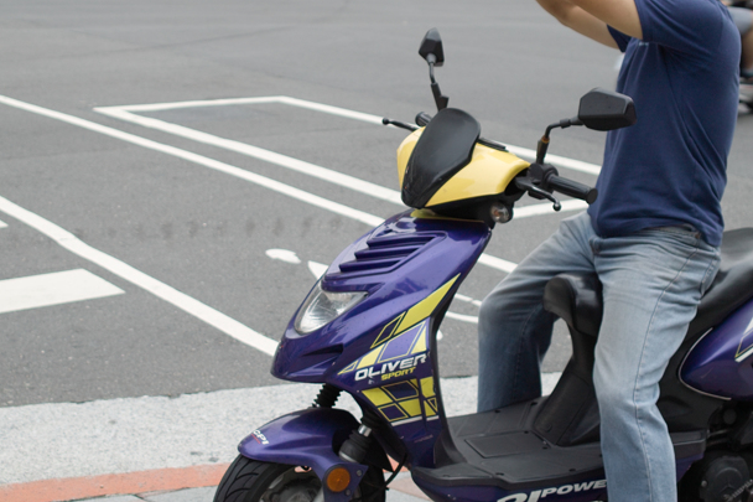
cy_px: 207
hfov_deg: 29.2
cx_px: 343
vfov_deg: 19.7
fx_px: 1443
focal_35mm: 69
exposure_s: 1/80
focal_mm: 24.2
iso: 100
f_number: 2.8
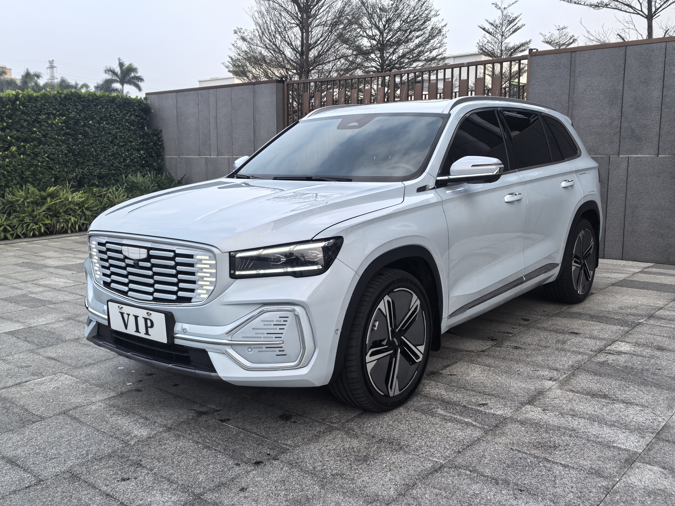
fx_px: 643
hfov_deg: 55.4
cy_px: 253
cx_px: 338
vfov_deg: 42.9
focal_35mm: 33
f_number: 2
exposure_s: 1/627
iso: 50
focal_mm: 5.75
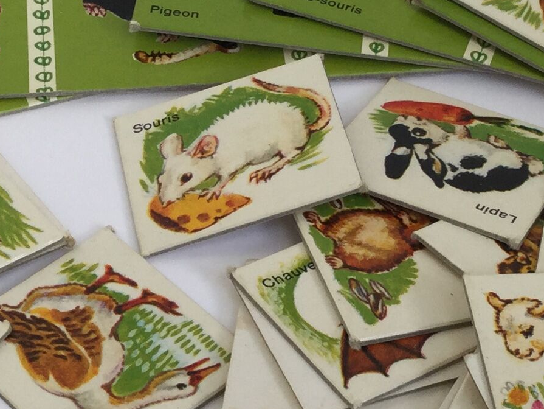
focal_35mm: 113
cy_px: 206
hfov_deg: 17.4
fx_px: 1777
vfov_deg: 13.1
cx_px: 317
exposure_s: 1/100
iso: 25
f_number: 2.4
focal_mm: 3.3
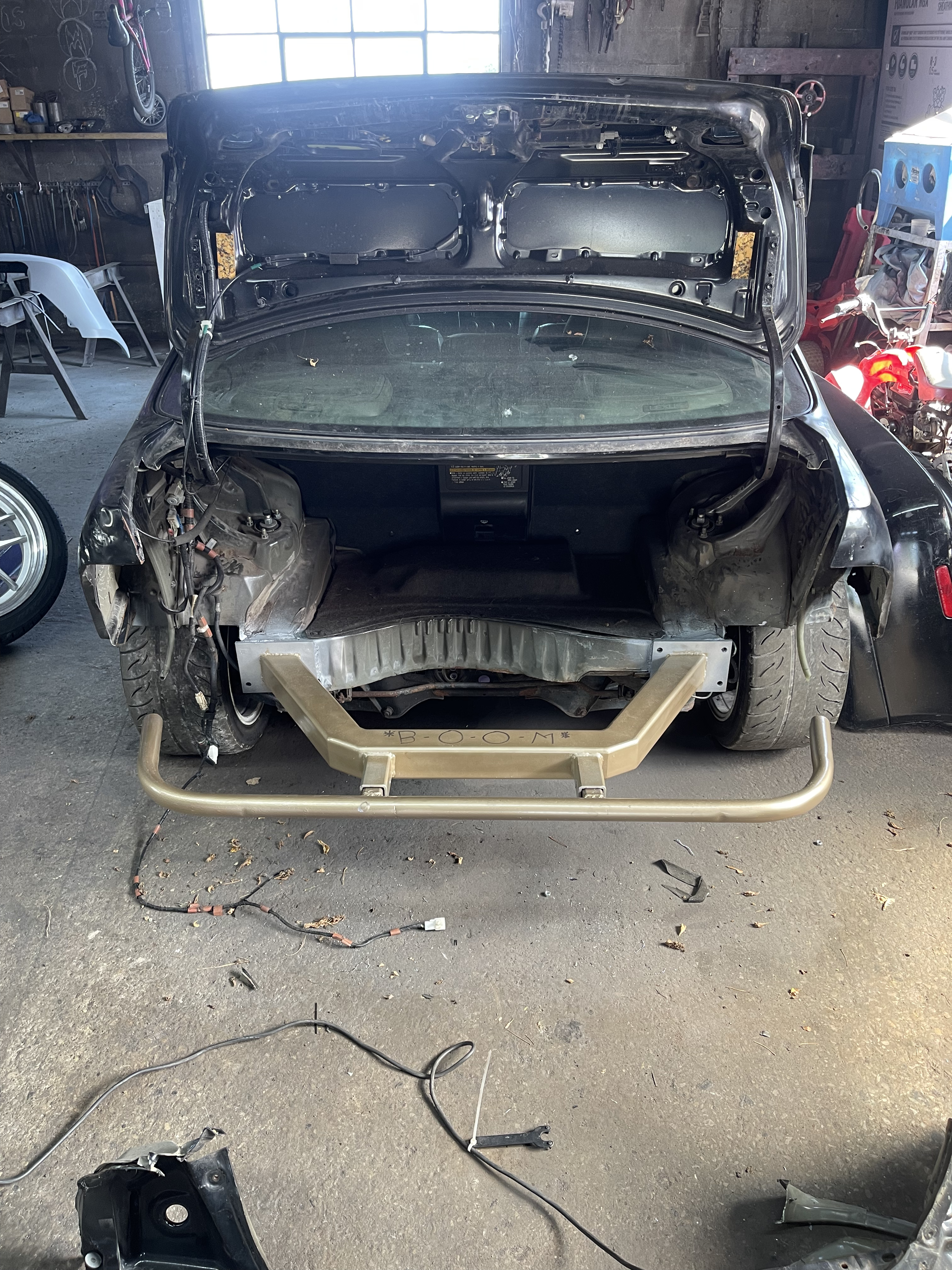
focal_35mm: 25
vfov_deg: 69.4
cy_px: 635
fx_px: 917
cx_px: 476
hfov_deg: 54.9
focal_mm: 5.1
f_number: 1.6
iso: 80
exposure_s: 1/60
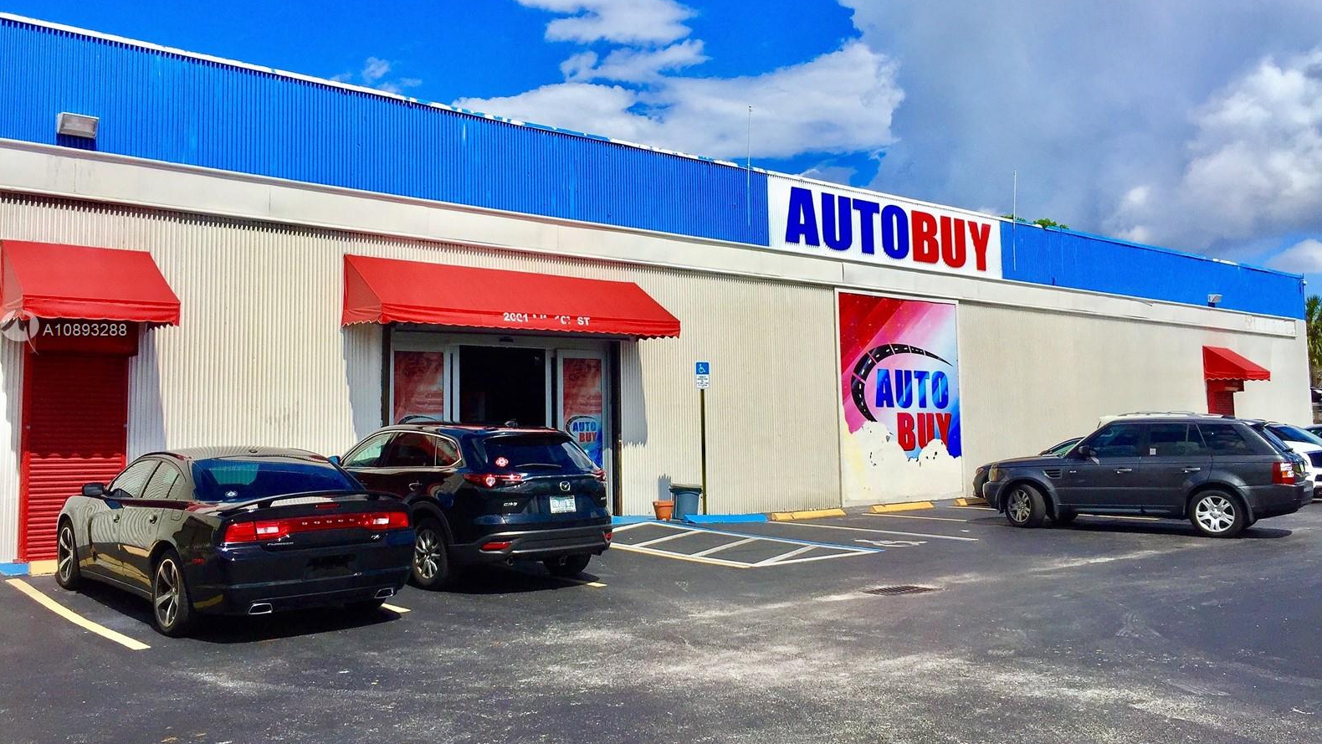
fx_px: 1122
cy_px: 331
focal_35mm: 32
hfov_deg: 61.0
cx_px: 664
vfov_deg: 36.6
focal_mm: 4.15
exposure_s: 1/5650
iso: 32
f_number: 2.2
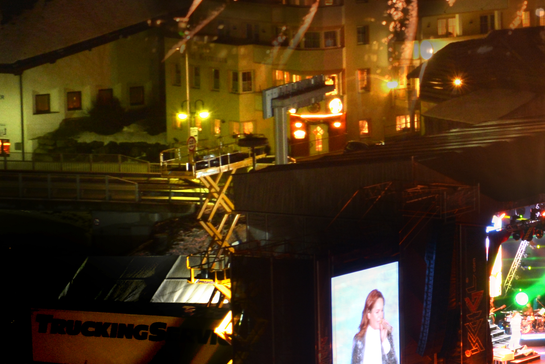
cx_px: 1015
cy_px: 24
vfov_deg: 6.1
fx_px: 3393
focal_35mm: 224
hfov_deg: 8.8
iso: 320
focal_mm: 48
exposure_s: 2
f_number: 11
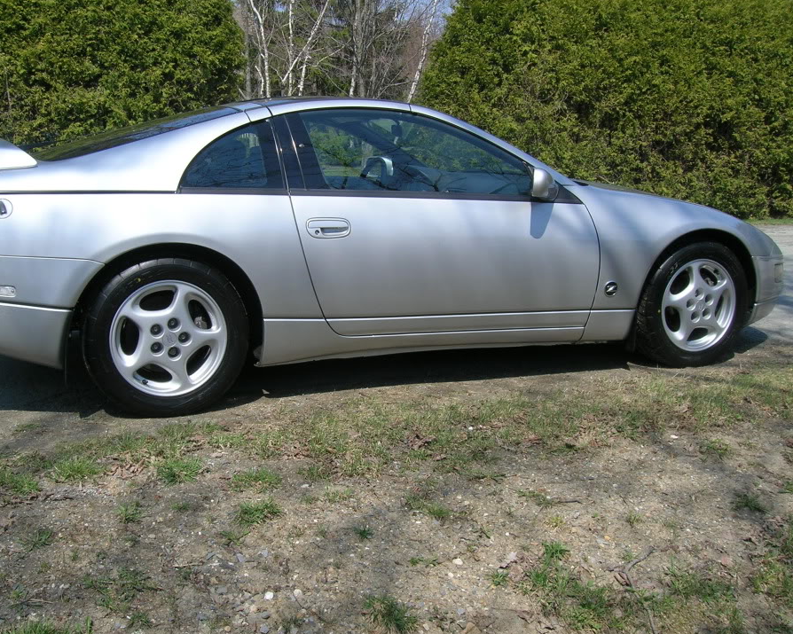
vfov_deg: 39.2
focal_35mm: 38
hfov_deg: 47.9
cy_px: 318
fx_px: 892
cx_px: 353
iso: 50
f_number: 4.9
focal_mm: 5.7
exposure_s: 1/340
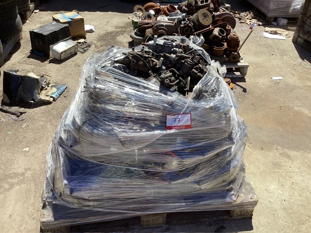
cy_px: 116
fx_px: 279
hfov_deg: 58.4
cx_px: 156
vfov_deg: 45.4
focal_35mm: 31
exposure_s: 1/1253
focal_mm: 3.3
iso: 25
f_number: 2.4
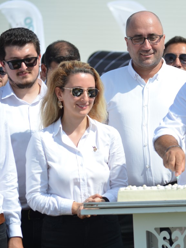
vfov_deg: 8.2
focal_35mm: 240
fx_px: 1719
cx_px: 182
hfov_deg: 6.2
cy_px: 124
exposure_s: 1/1600
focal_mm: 110
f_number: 6.3
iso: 400
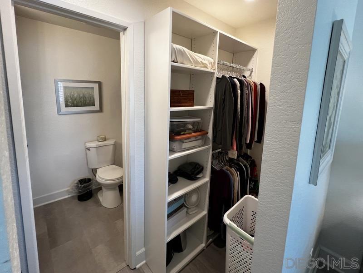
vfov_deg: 90.0
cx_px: 182
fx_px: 136
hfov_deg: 106.1
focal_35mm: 13
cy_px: 136
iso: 200
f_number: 1.8
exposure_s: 1/120
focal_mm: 1.57
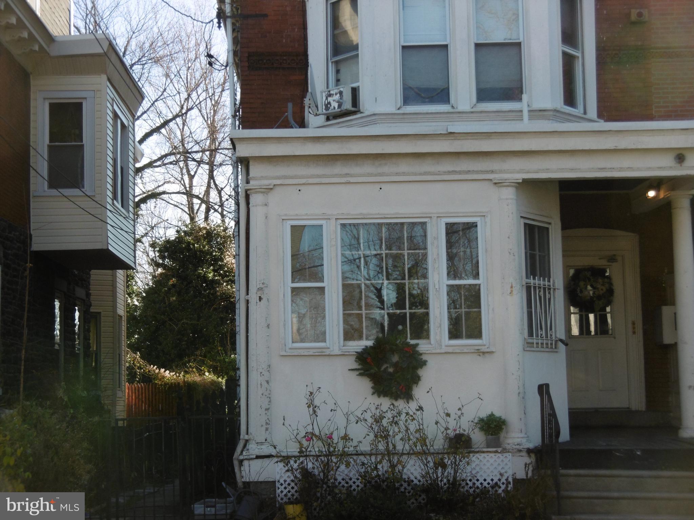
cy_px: 260
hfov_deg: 28.6
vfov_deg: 21.6
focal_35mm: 68
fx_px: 1363
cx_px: 347
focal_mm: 12.1
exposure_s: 1/250
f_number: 4.4
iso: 100
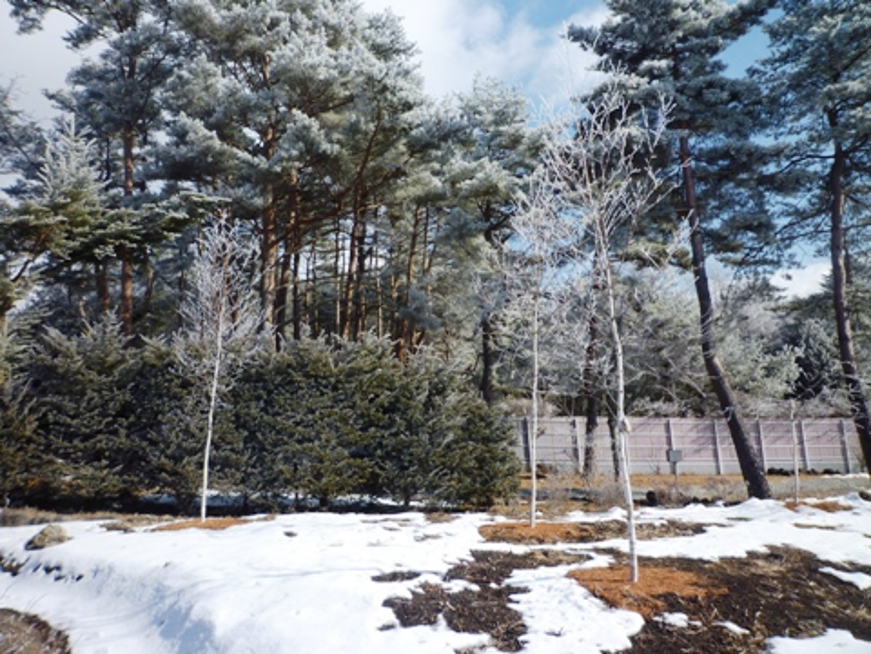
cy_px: 327
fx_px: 629
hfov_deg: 69.4
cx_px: 436
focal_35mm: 25
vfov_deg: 54.9
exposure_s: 1/640
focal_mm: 4.4
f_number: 4
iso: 80
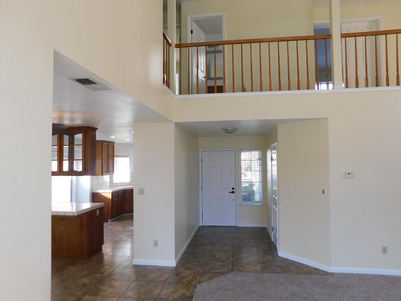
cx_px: 200
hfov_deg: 73.9
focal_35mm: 23
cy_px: 150
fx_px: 266
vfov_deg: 58.9
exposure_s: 1/50
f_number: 3
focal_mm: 4
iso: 125
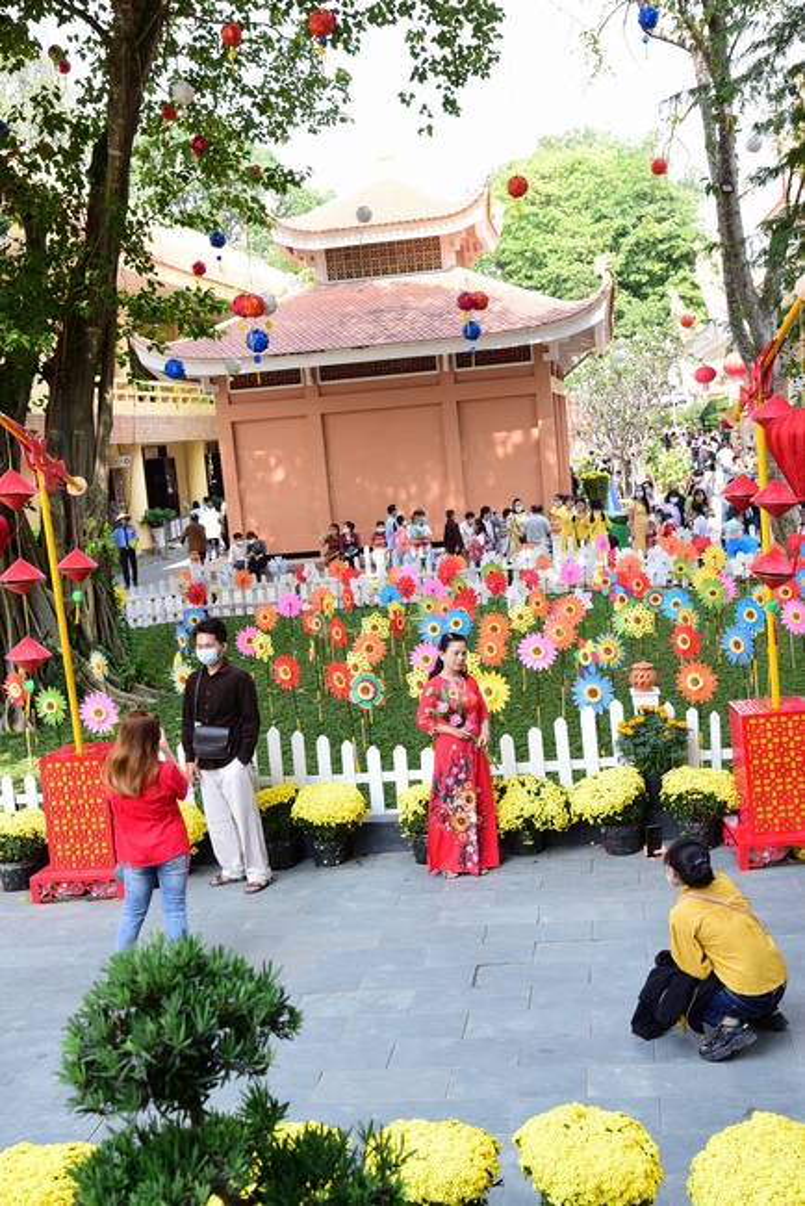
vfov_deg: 48.4
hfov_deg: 33.4
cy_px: 603
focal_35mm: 40
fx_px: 1340
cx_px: 402
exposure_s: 1/100
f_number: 8
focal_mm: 40
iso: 250
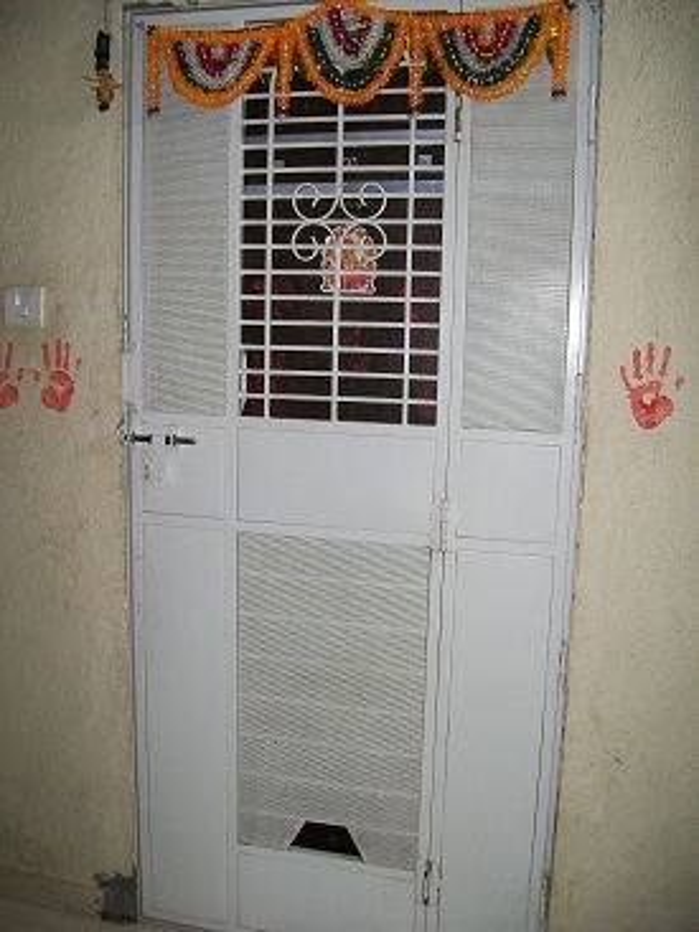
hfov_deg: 41.8
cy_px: 466
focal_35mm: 34
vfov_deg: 54.0
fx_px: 916
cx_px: 350
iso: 160
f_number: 2.7
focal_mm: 6.1
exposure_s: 1/60
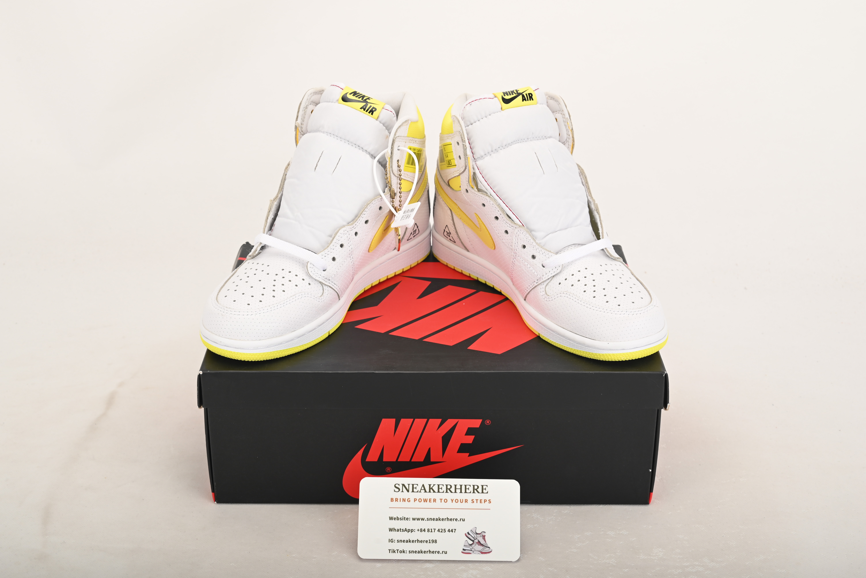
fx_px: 1203
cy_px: 289
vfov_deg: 27.0
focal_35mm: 50
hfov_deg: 39.6
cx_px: 433
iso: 100
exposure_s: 1/200
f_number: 11
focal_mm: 50
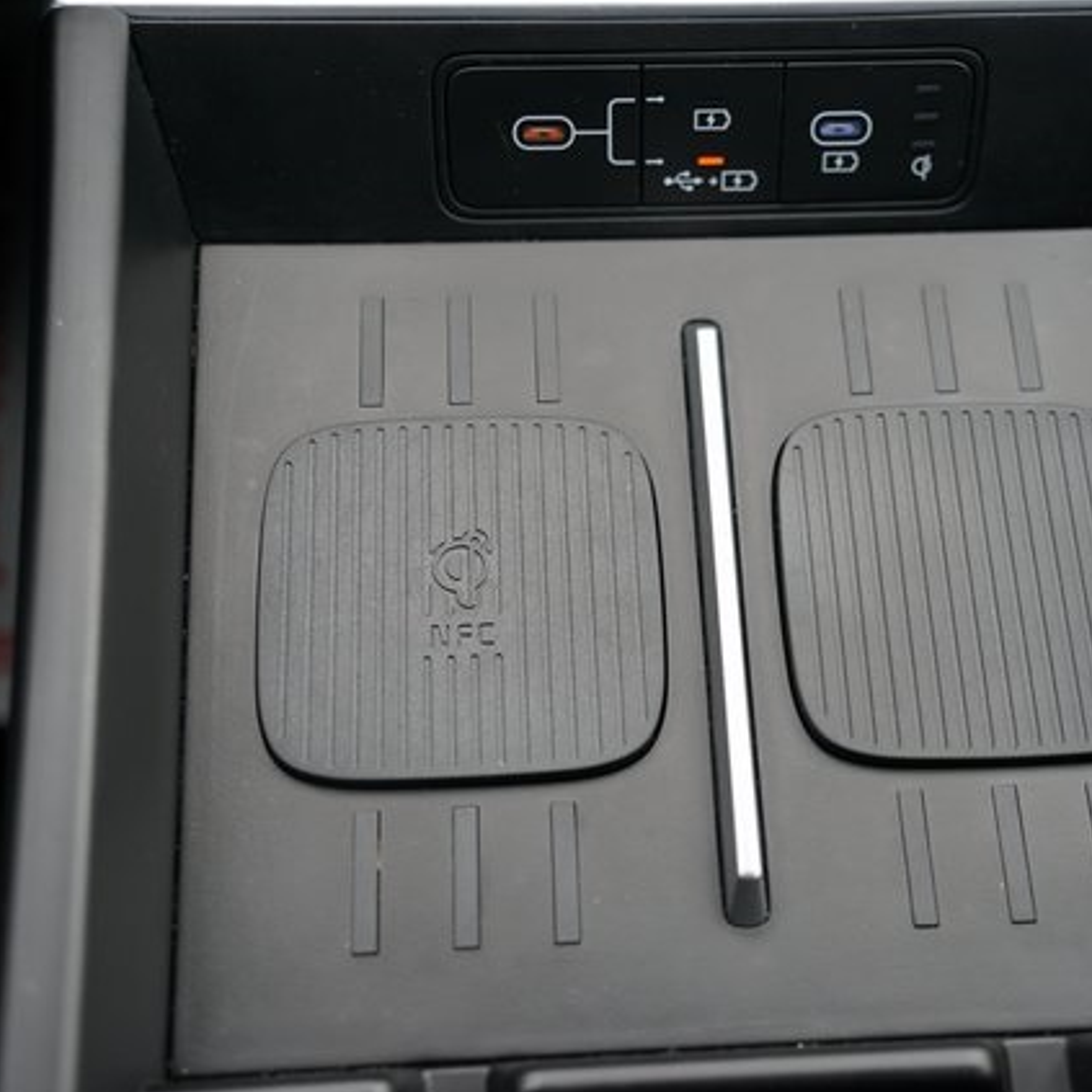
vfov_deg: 31.6
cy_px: 546
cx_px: 687
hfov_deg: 31.5
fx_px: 1927
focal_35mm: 54
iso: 400
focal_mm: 42
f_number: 4
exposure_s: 1/160
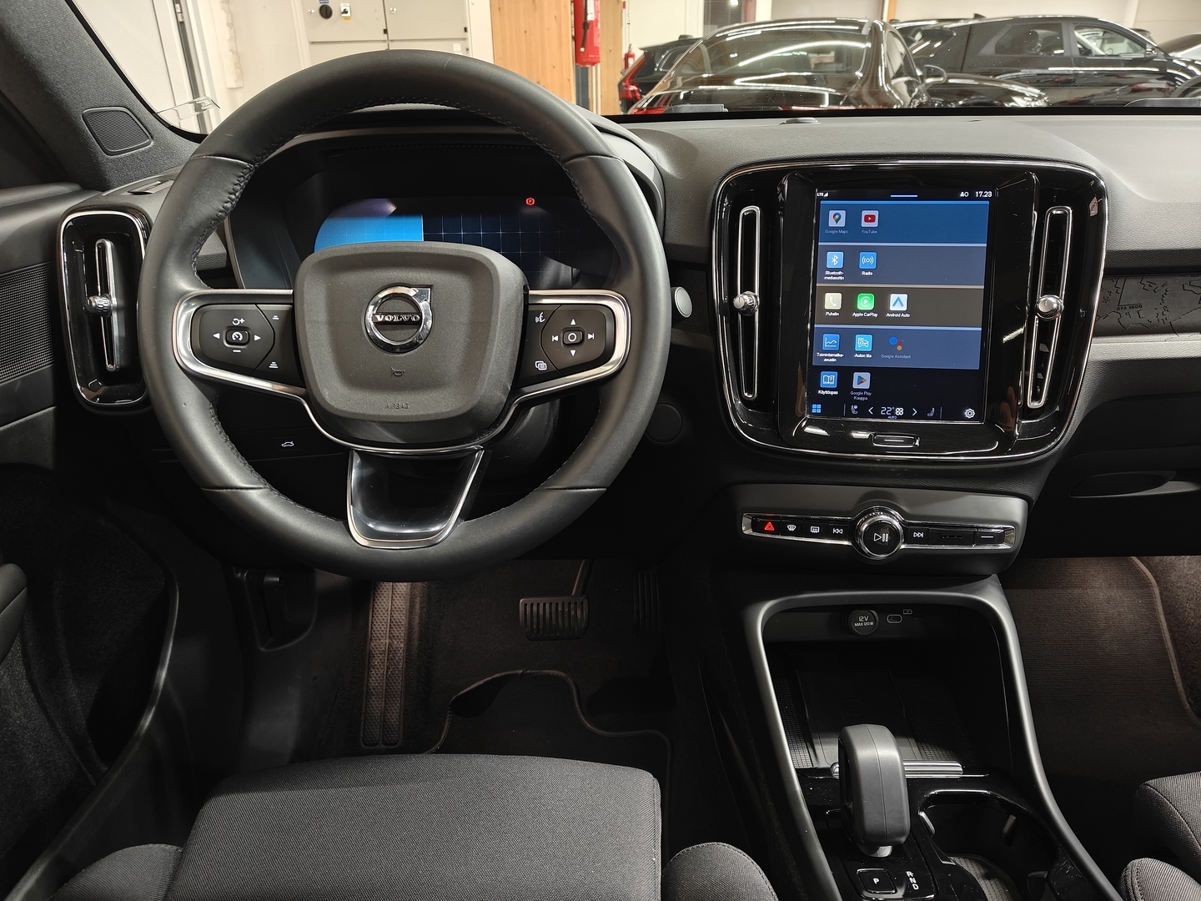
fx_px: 833
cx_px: 600
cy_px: 450
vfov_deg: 56.8
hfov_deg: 71.6
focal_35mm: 24
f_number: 1.8
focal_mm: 5.59
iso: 1600
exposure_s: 1/33
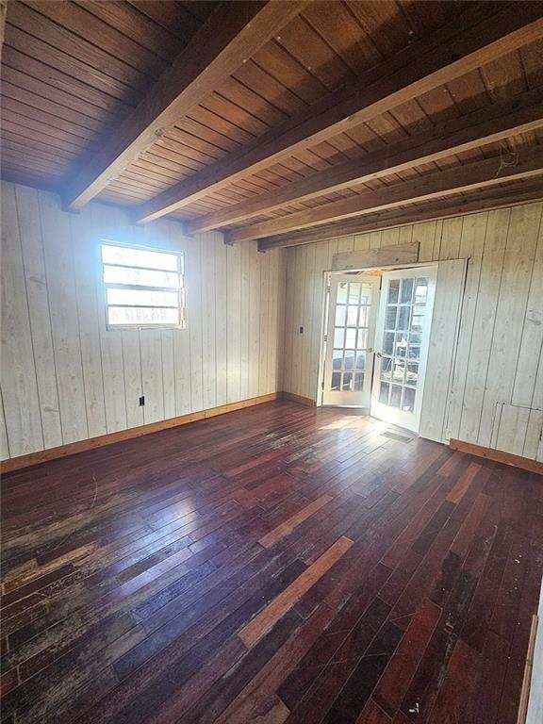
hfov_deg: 89.9
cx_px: 272
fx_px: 272
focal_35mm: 13
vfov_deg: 106.2
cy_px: 362
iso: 320
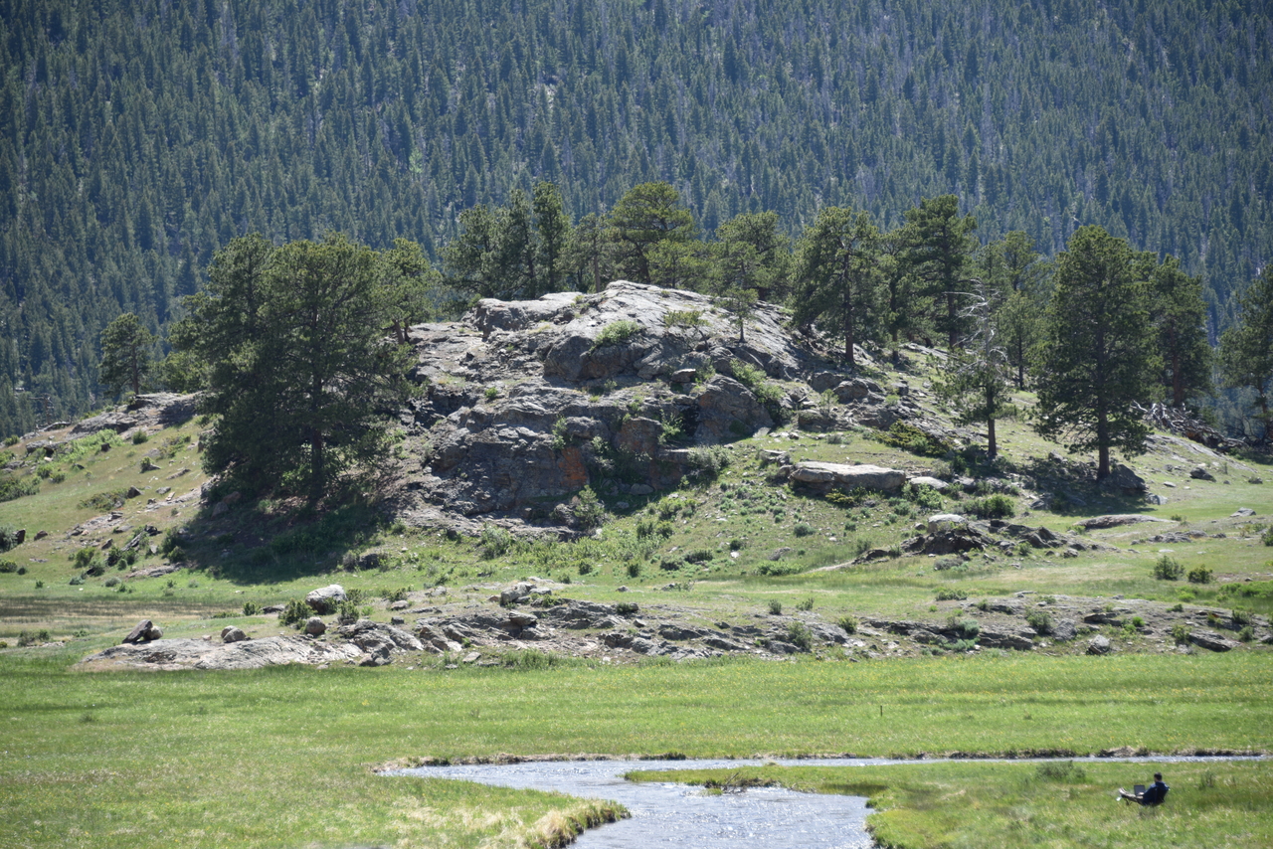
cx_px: 636
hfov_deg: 12.8
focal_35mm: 160
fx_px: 5659
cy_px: 424
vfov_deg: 8.6
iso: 140
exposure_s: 1/320
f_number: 5.6
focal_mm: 160
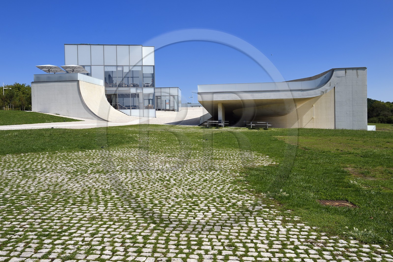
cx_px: 196
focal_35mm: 34
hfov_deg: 55.8
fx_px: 371
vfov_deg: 38.8
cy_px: 131
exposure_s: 1/250
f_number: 14
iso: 200
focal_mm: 34
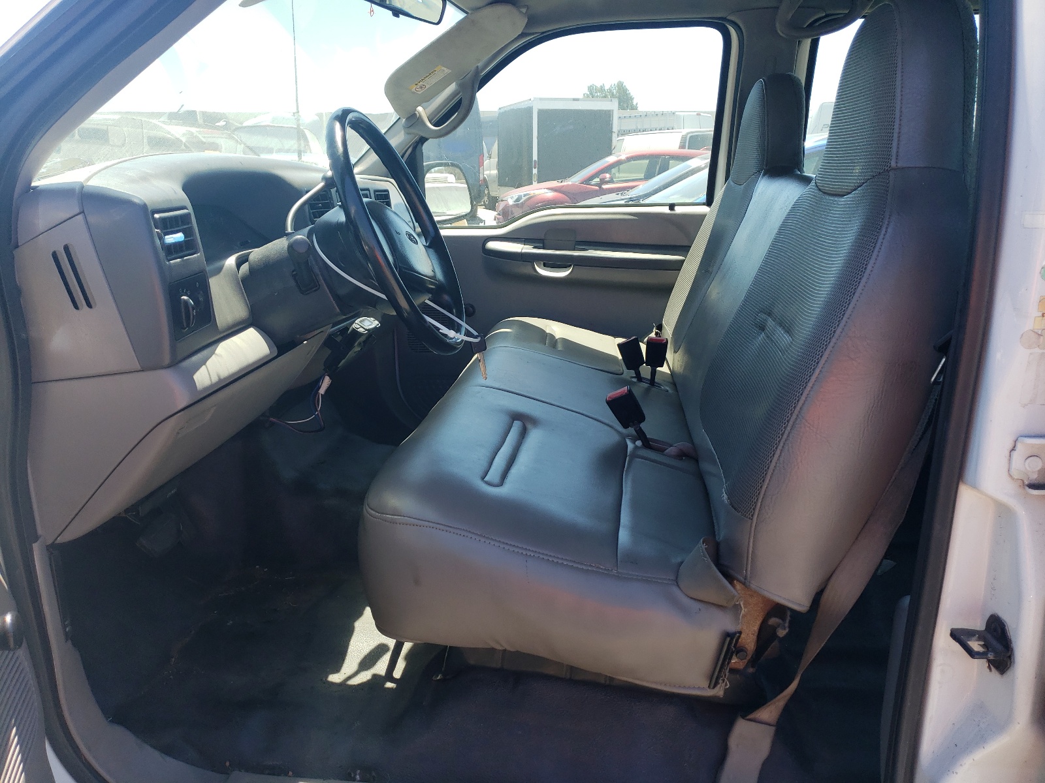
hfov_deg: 67.3
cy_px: 392
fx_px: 785
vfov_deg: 53.1
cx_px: 522
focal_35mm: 26
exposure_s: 1/625
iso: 50
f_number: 1.5
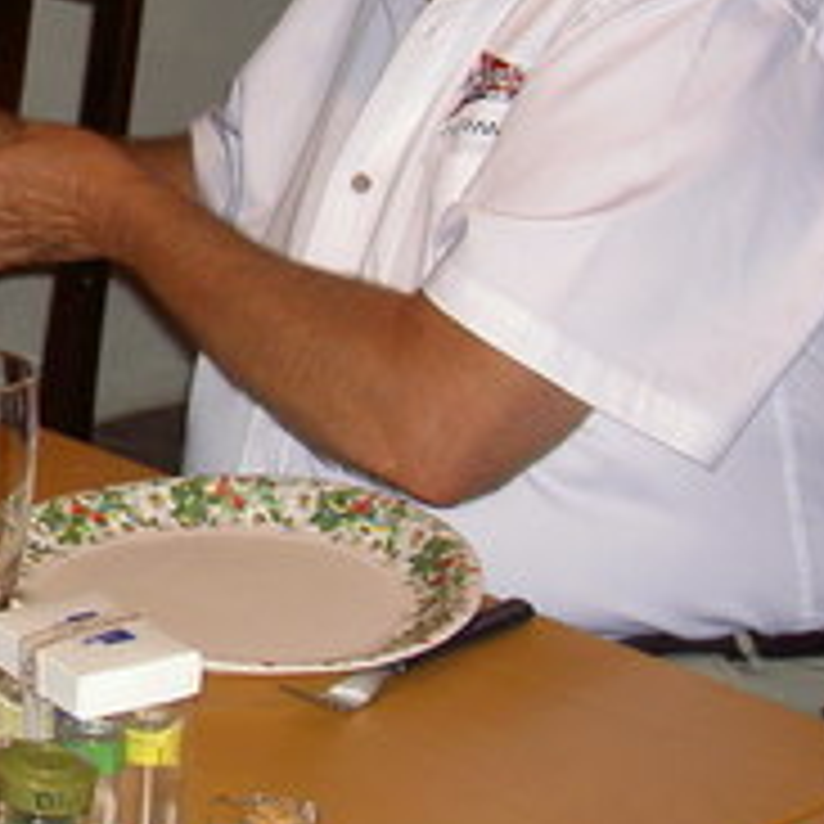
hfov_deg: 12.4
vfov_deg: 13.1
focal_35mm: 132
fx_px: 3555
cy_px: 56
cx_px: -522
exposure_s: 1/60
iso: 100
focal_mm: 8
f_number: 2.8
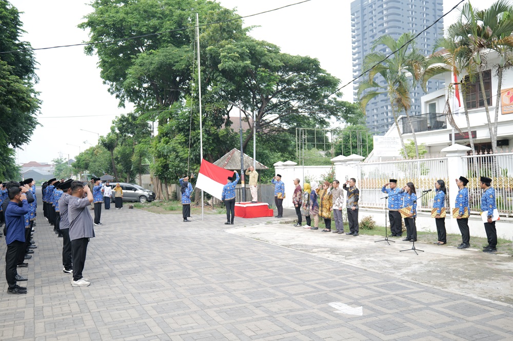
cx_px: 256
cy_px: 170
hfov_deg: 58.7
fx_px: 456
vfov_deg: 41.1
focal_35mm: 32
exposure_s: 1/320
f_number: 4.2
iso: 400
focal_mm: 32
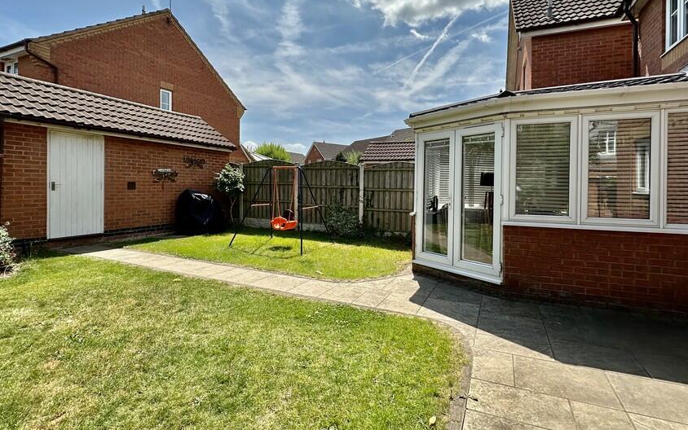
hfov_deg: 91.0
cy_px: 191
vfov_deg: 64.8
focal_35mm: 18
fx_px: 338
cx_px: 364
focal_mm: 2.22
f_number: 2.2
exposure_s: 1/1949
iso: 50
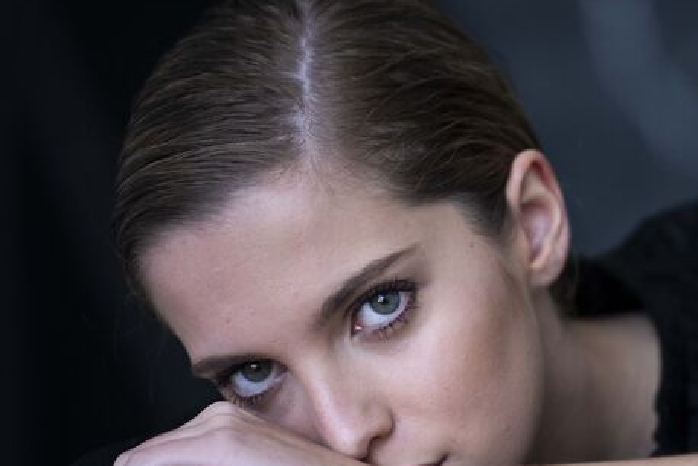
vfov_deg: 4.8
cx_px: 442
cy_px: 263
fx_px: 5587
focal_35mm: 288
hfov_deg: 7.1
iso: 1000
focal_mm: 200
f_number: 2.8
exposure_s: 1/200
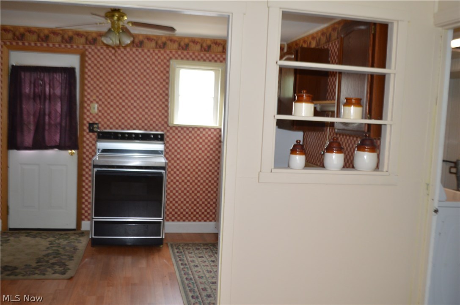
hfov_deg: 53.2
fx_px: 459
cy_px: 152
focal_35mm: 36
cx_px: 230
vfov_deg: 36.8
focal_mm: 24
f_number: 4
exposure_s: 1/60
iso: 560
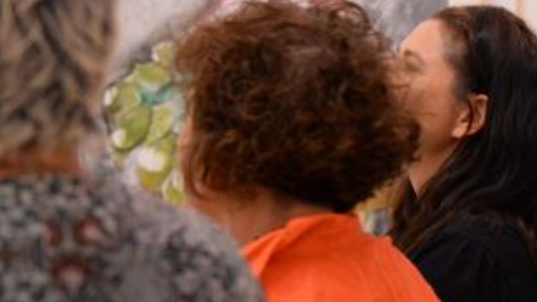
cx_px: -74
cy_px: 66
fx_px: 1966
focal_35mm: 138
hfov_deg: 15.1
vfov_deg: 8.8
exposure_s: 1/50
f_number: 2.5
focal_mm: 45
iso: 500
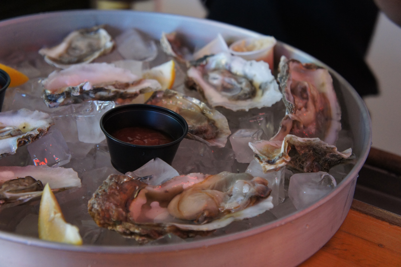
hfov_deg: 36.0
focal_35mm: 56
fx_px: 618
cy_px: 134
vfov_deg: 24.4
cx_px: 200
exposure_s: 1/60
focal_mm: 37
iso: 1600
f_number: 4.5
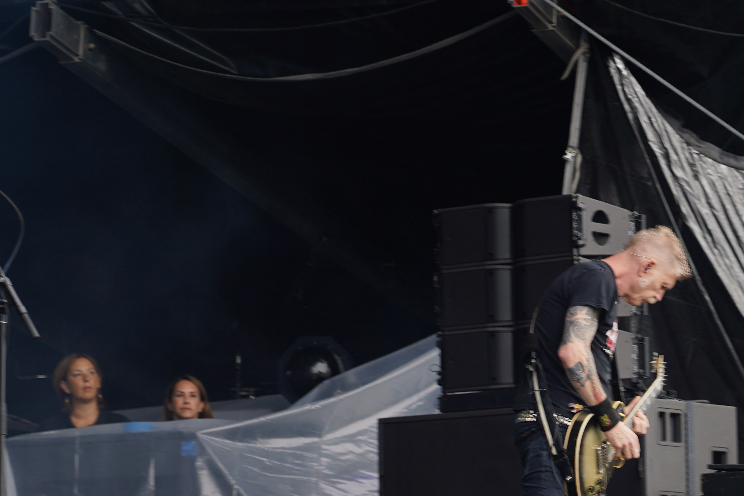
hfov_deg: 10.5
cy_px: 376
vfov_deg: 7.0
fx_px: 4030
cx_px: 488
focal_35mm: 195
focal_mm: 105
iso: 100
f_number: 4
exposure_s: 1/125
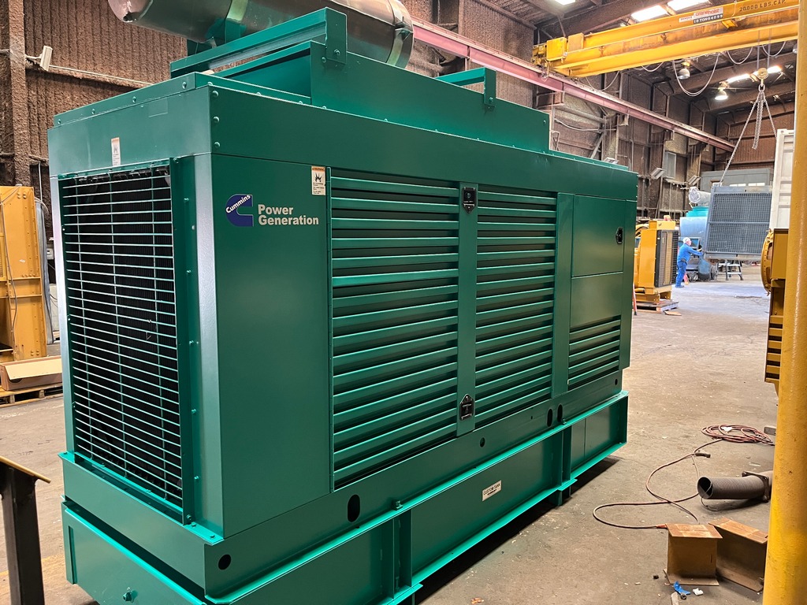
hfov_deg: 67.3
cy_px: 302
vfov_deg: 53.1
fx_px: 606
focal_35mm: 26
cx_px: 404
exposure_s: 1/42
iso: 500
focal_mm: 5.1
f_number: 1.6
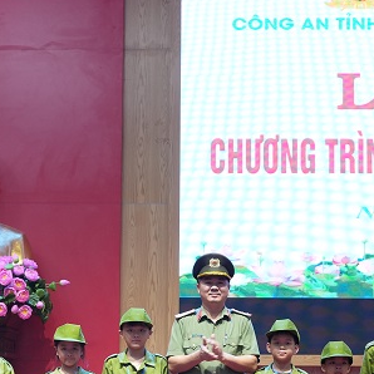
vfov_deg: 16.4
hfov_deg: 16.6
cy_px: 333
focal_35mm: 105
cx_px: 152
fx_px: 1283
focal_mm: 24
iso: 500
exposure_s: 1/100
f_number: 2.8
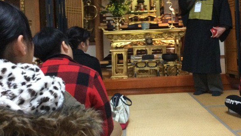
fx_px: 307
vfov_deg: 24.8
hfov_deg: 42.7
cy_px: 44
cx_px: 143
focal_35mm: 48
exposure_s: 1/20
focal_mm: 3.3
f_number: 2.4
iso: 320
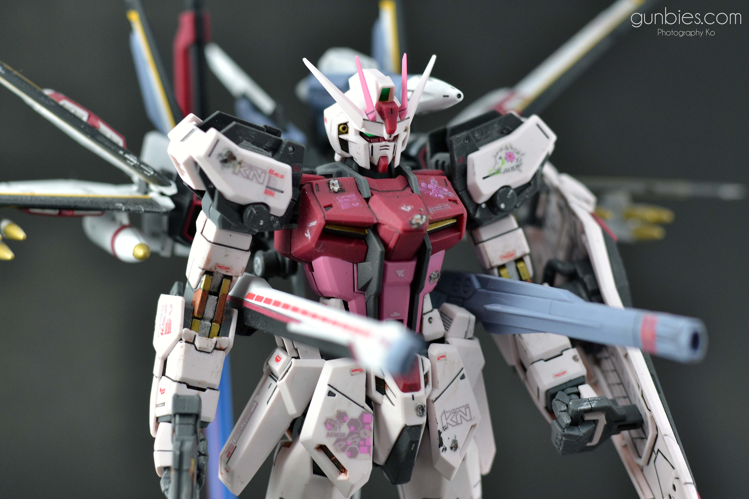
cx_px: 374
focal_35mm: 75
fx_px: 1560
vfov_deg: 18.2
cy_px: 250
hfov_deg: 27.0
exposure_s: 1/80
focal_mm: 50
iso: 400
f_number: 3.5
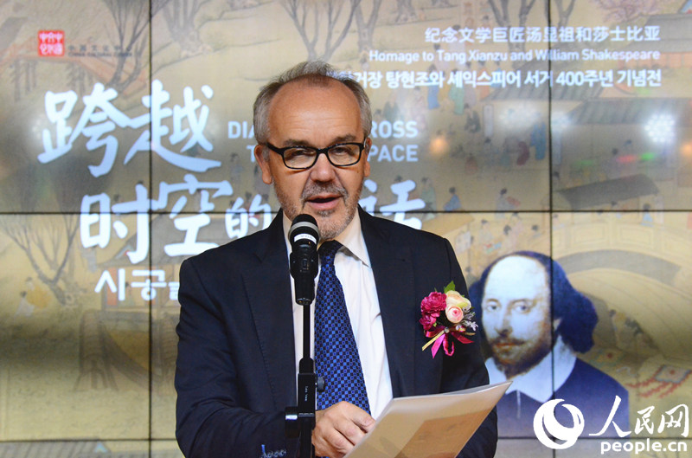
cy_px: 229
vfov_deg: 10.6
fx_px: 2473
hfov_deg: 15.9
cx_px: 346
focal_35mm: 129
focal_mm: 86
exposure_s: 1/400
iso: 5000
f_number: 8
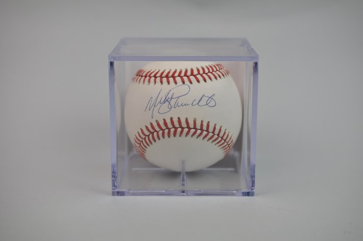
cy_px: 120
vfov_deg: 22.6
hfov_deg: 33.4
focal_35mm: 60
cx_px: 182
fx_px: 604
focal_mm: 40
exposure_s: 1/80
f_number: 4
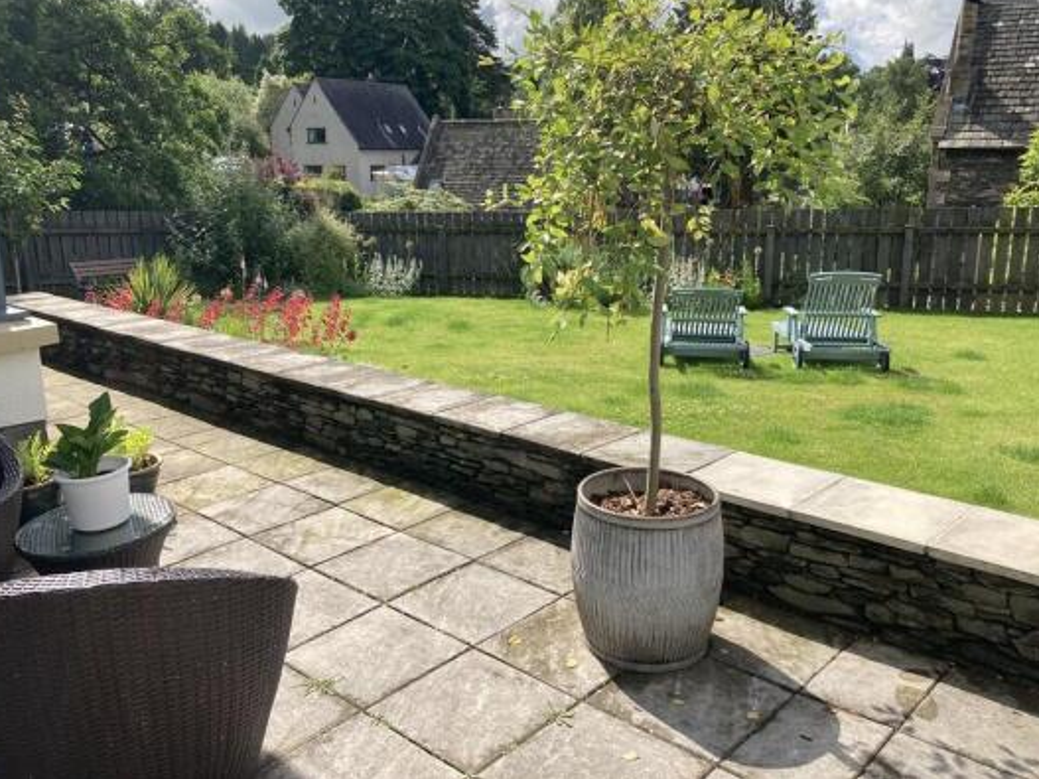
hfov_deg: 58.4
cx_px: 518
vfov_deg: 45.4
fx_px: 930
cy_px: 352
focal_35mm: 31
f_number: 1.8
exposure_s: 1/1600
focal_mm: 3.99
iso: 20
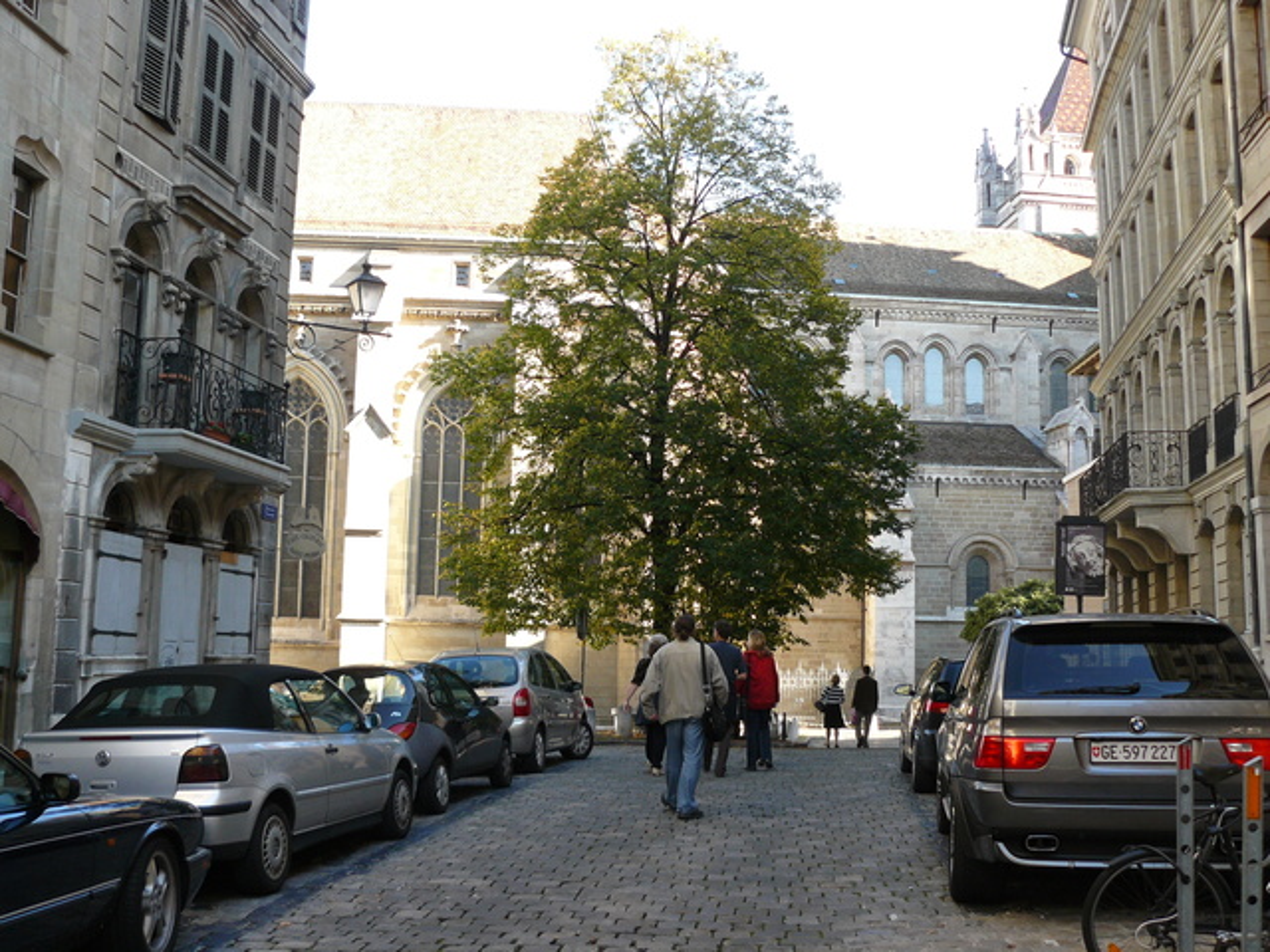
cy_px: 476
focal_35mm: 36
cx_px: 635
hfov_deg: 51.4
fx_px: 1321
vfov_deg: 39.7
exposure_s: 1/100
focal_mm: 6
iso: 100
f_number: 3.2
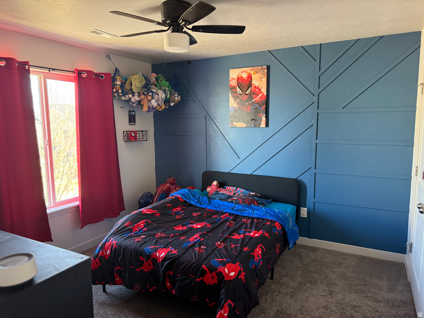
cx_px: 212
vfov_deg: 56.8
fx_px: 294
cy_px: 159
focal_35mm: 24
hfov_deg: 71.6
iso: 400
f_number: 1.78
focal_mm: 6.76
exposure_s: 1/60
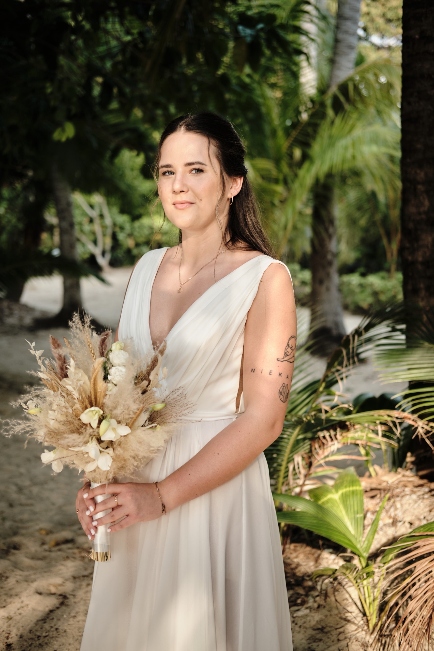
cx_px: 217
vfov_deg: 37.5
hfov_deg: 25.5
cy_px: 326
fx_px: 958
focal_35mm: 53
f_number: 2.5
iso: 320
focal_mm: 35
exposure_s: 1/1000
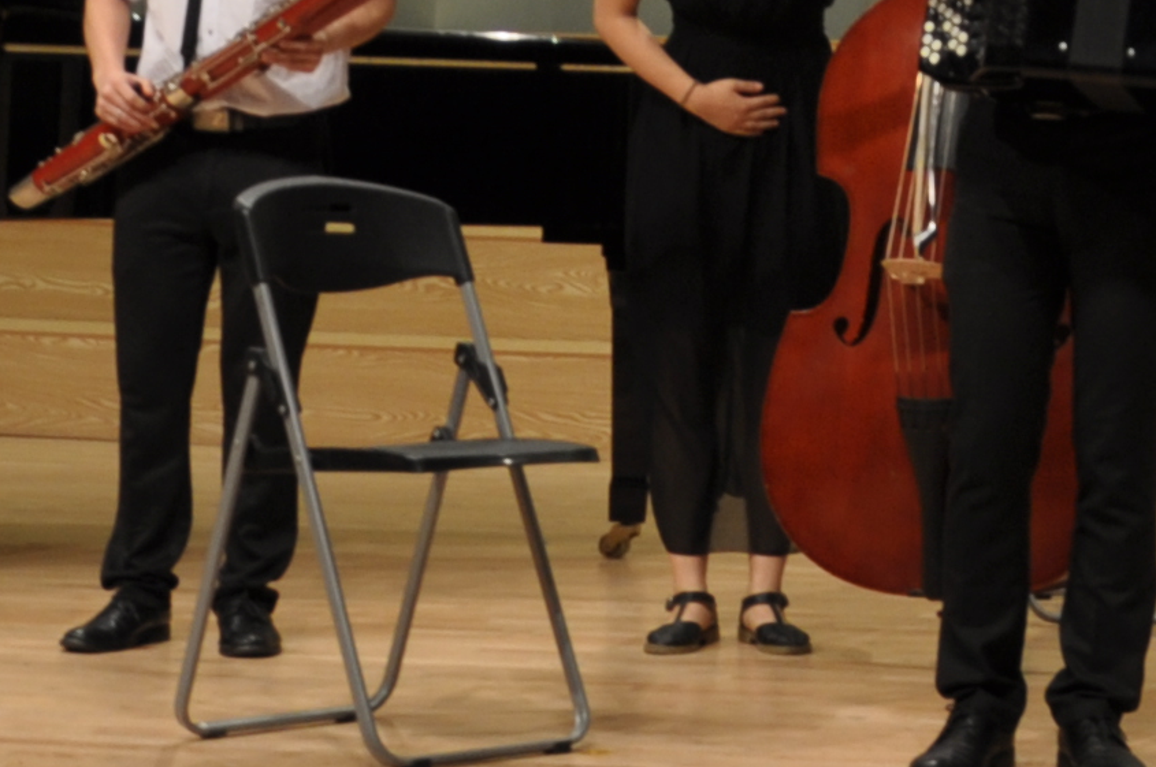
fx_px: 4393
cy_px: -477
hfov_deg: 14.2
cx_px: 1640
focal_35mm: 137
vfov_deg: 9.6
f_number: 4
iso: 200
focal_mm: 18
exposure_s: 1/60
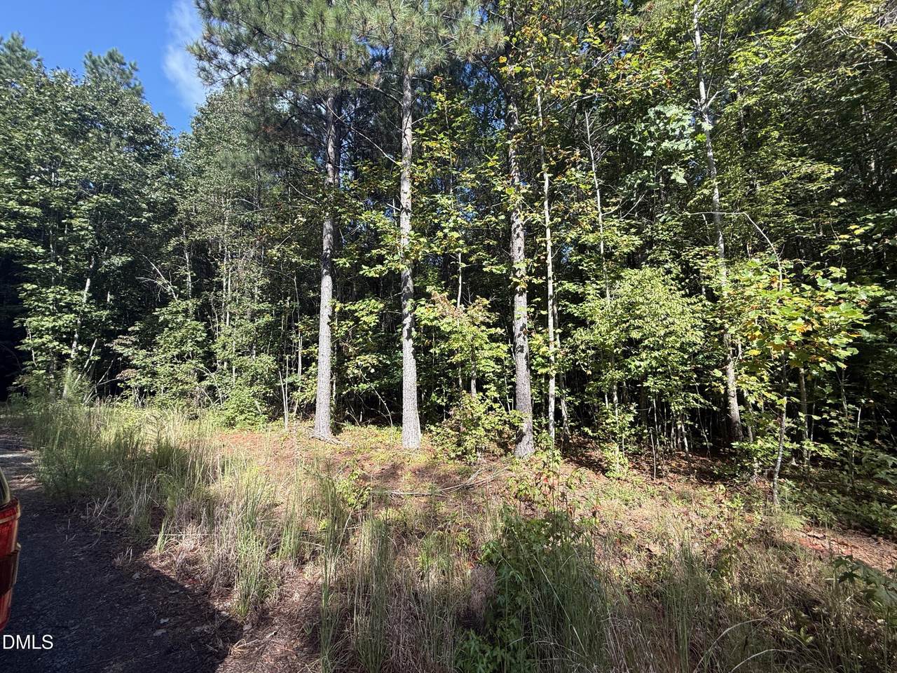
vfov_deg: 85.7
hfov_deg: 102.1
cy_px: 336
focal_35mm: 14
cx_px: 448
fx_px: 363
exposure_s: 1/336
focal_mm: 2.22
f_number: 2.2
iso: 50
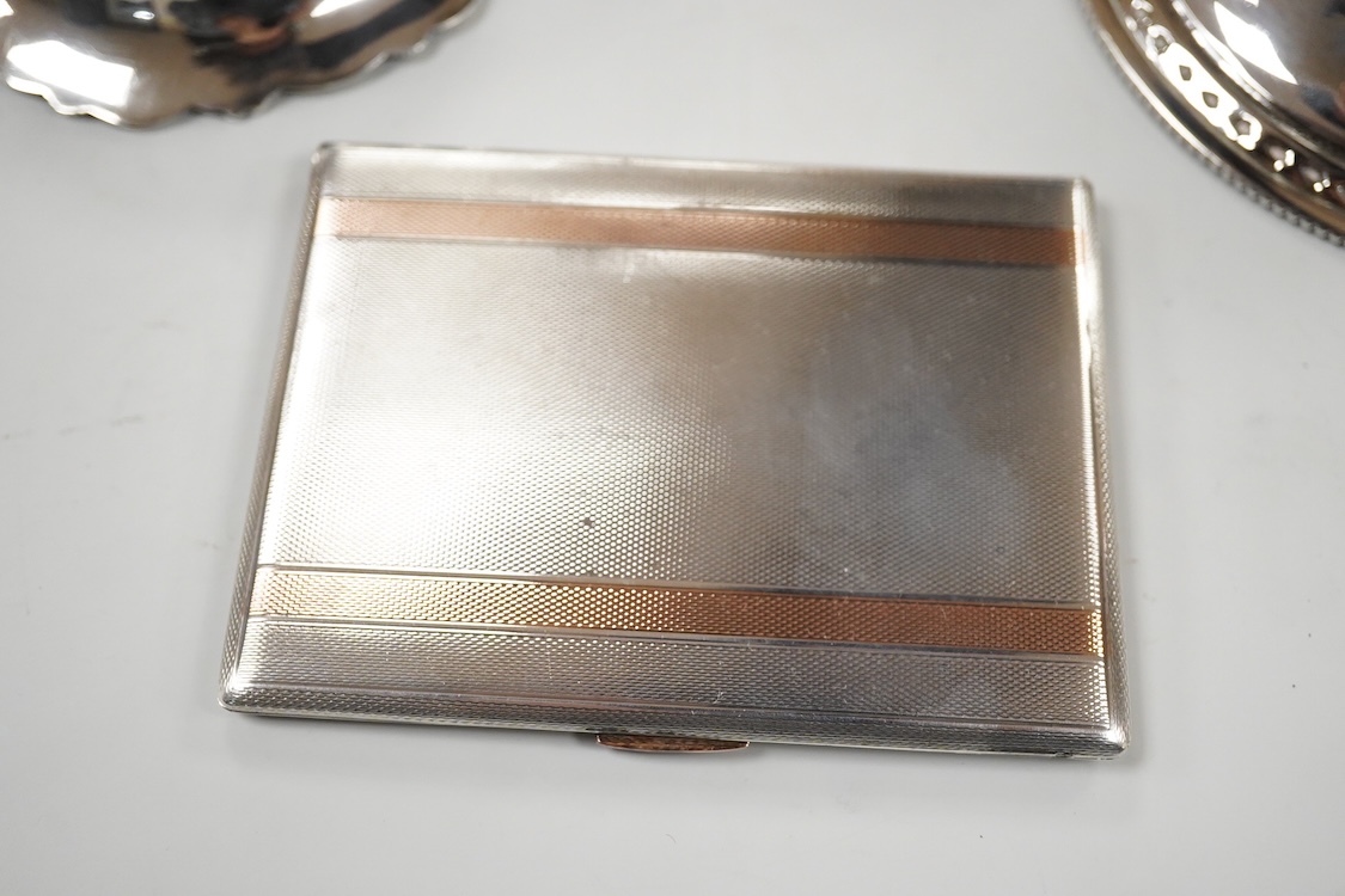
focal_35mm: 45
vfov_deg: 29.9
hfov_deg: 43.6
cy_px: 448
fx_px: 1681
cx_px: 672
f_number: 3.5
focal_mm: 30
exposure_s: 1/500
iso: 2500
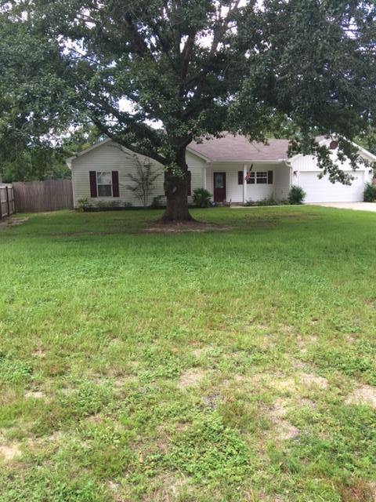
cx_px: 188
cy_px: 251
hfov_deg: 48.2
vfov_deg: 61.7
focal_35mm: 29
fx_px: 420
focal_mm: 4.15
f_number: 2.2
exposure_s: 1/153
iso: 32
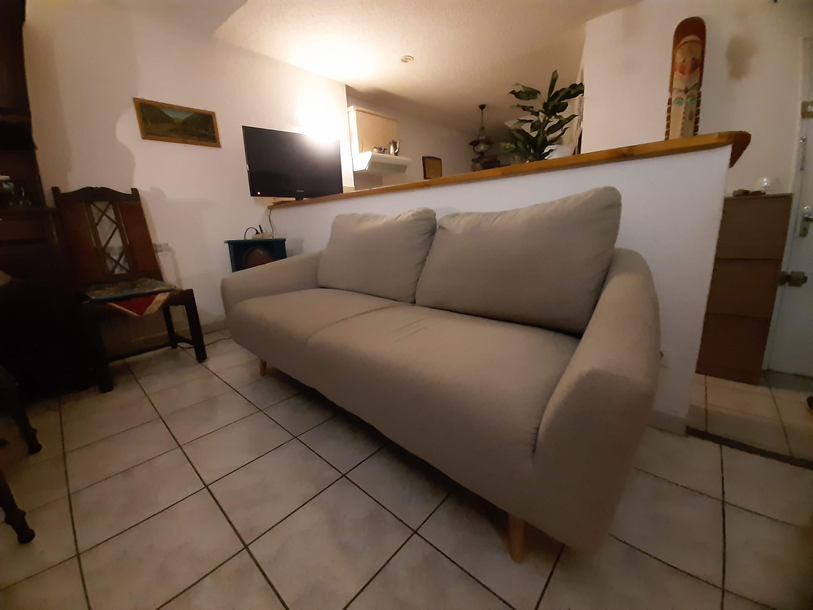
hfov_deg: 106.2
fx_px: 305
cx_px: 406
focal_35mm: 13
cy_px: 305
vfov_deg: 89.9
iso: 640
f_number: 2.2
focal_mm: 1.42
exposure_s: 1/20
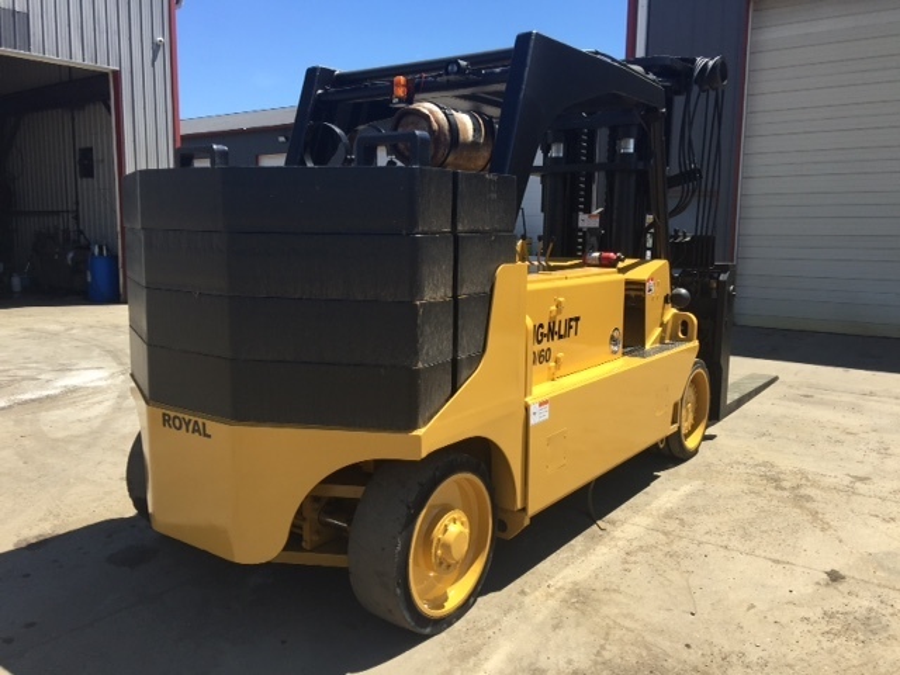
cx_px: 450
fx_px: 754
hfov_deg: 61.7
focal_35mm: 29
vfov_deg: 48.2
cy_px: 338
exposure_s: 1/1130
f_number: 2.2
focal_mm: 4.15
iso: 32
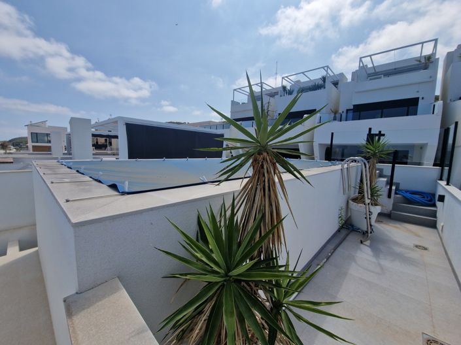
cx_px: 230
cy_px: 172
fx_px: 173
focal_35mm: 13
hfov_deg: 106.2
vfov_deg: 89.9
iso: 50
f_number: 2.2
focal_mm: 2.2
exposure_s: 1/4496
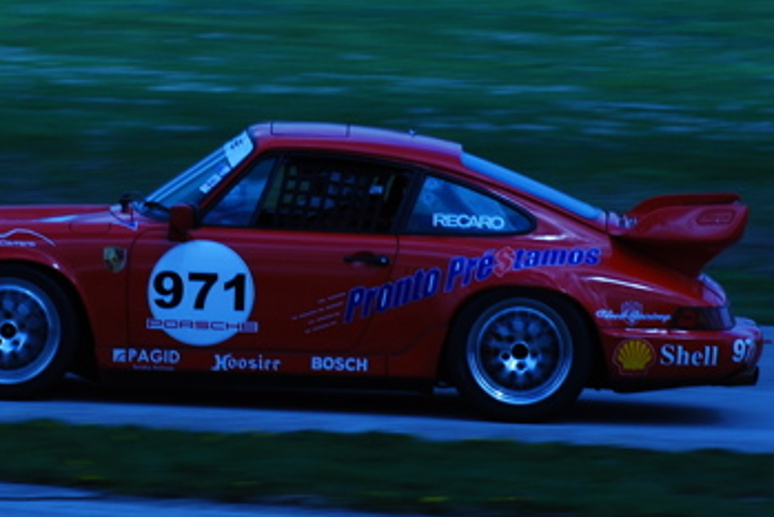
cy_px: 152
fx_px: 7399
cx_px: 204
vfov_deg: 4.0
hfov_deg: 6.0
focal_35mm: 344
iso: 200
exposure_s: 1/320
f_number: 14
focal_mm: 100
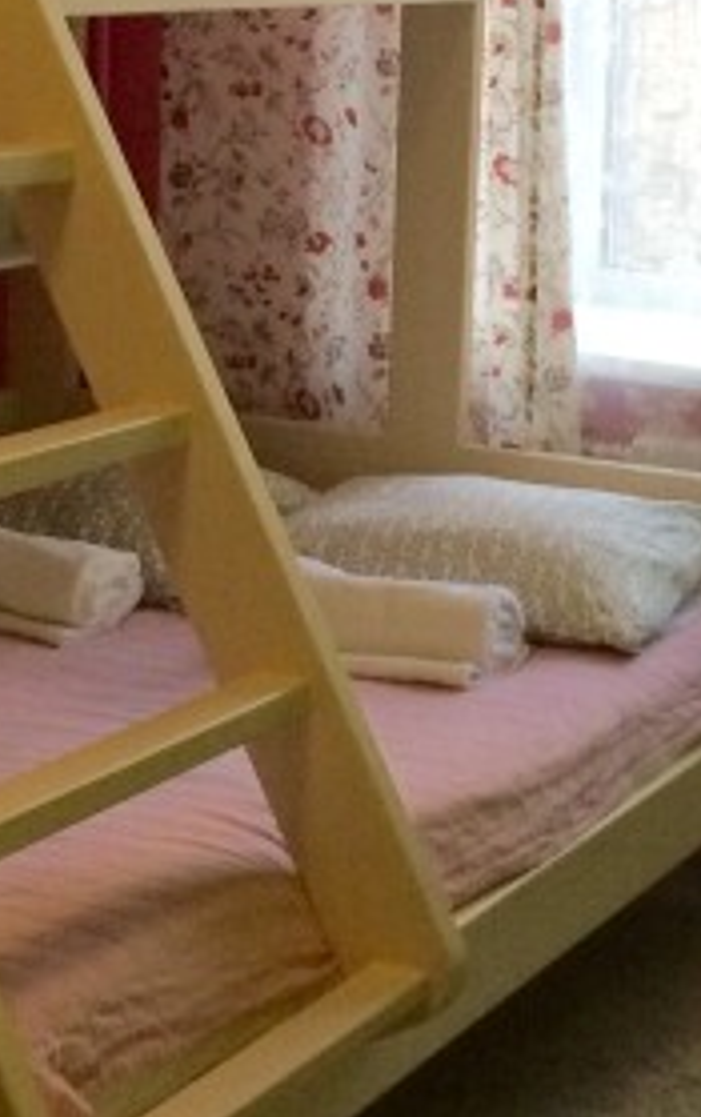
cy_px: 244
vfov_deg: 23.2
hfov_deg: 14.9
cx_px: 383
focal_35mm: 88
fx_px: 2683
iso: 64
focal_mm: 4.15
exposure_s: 1/33
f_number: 2.2
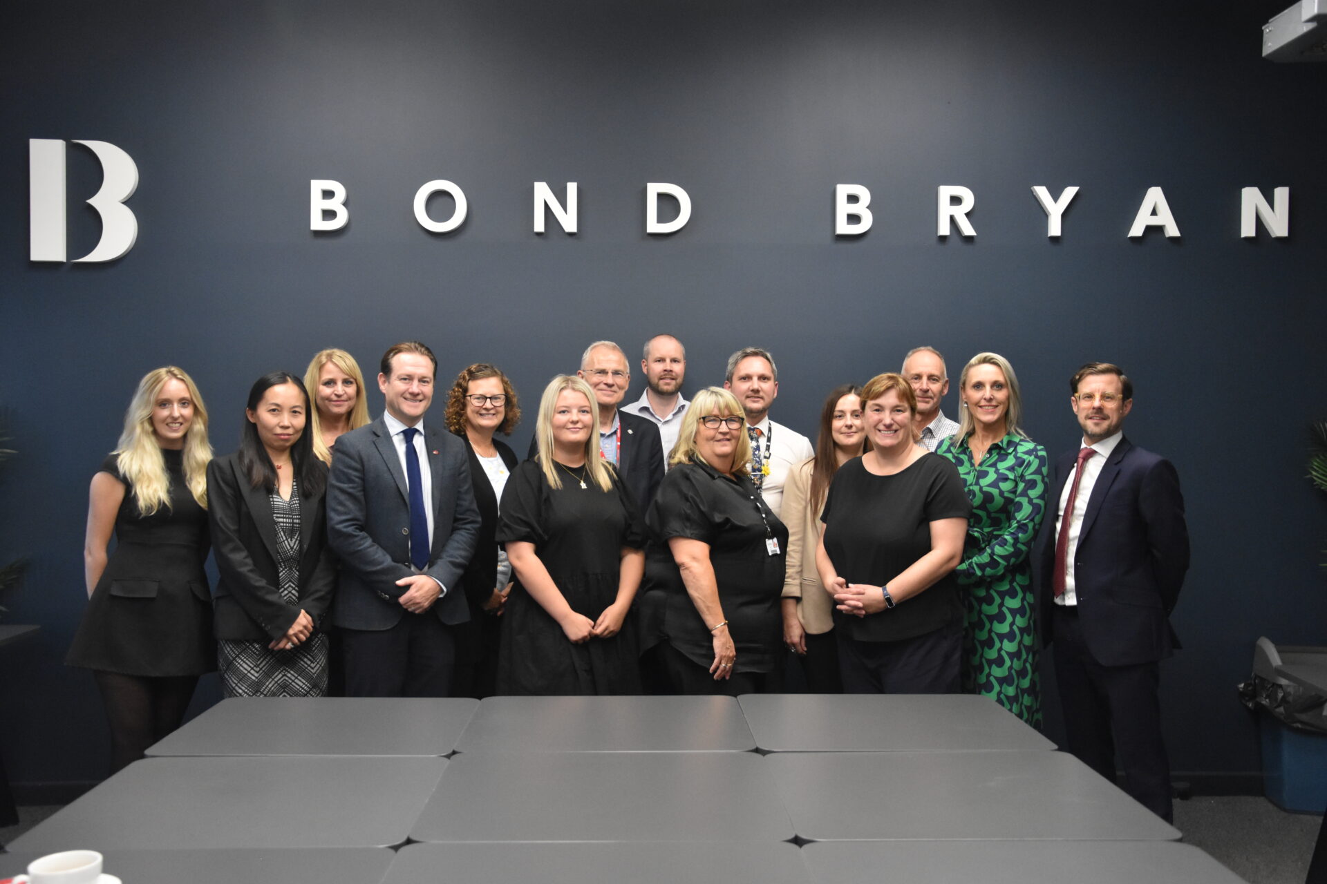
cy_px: 442
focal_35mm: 38
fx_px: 1382
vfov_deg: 35.5
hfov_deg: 51.3
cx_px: 664
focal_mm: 25
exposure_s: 1/60
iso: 2500
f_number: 4
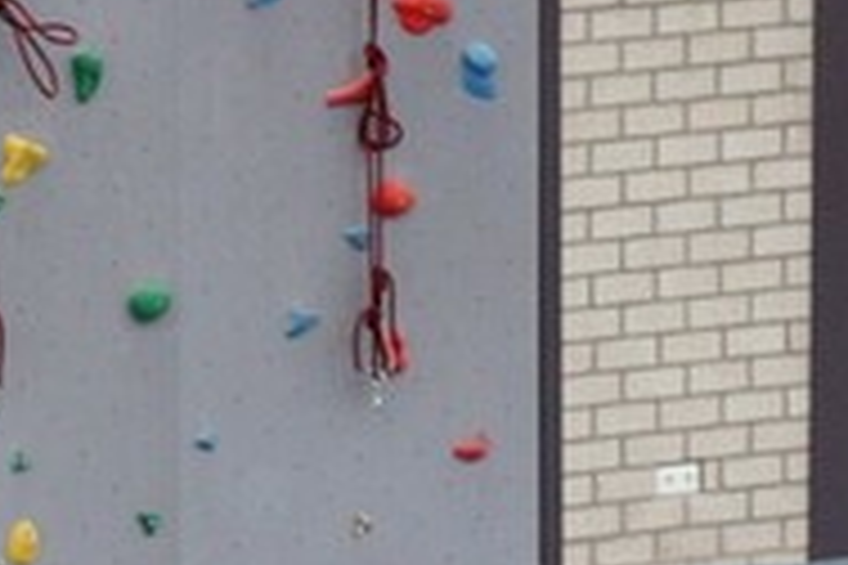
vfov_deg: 3.4
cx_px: -426
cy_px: 1251
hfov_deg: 5.0
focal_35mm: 406
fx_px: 9563
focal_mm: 50
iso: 640
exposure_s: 1/250
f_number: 2
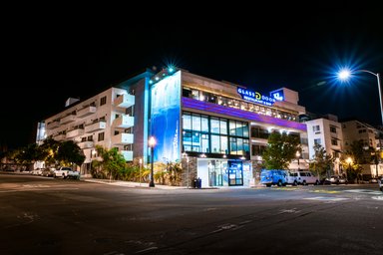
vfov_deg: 53.1
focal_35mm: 24
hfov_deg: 73.7
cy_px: 128
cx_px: 192
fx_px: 255
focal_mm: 24
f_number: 16
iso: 100
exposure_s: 15
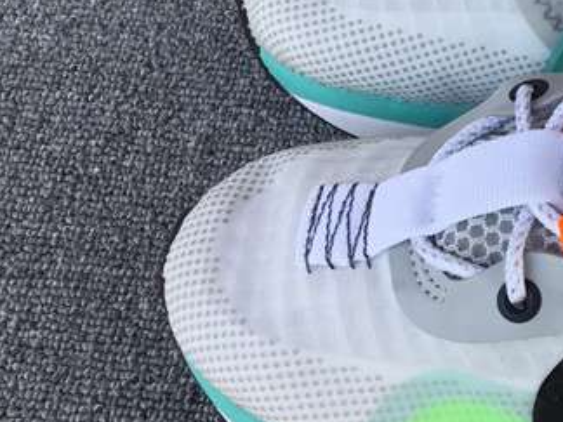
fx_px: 1399
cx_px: 740
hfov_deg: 20.7
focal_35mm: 86
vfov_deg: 16.9
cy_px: 22
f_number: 2.4
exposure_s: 1/149
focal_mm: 3.3
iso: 25
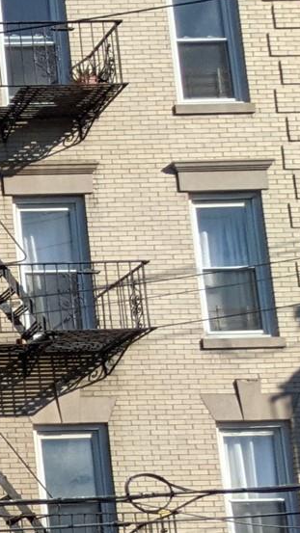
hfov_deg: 9.1
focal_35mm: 109
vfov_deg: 19.3
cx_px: -586
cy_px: 483
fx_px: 1542
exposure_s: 1/4695
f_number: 1.73
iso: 54
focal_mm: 4.38
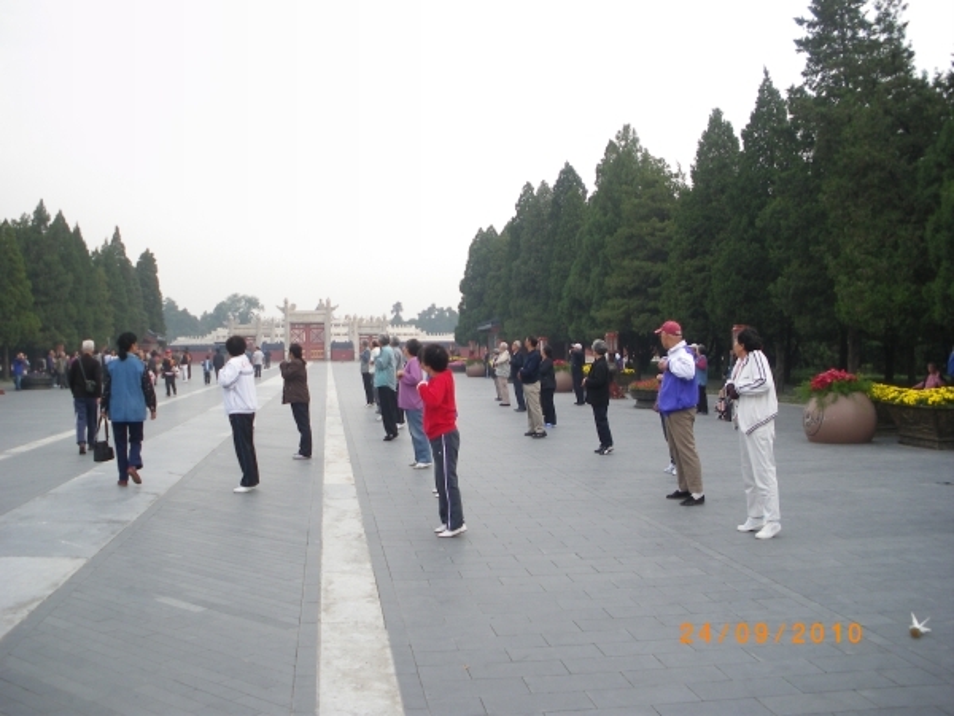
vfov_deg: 39.7
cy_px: 358
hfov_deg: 51.4
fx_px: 992
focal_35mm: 36
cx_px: 477
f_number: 3.5
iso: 80
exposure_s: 1/80
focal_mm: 6.3
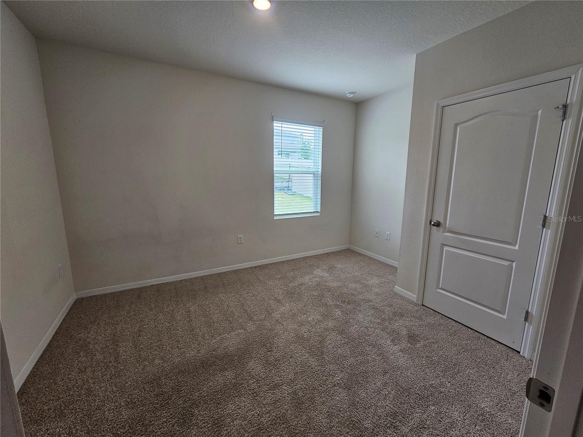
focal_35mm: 13
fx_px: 219
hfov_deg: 106.2
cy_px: 218
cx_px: 292
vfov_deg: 89.9
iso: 64
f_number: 2.2
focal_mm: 2.2
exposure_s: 1/60
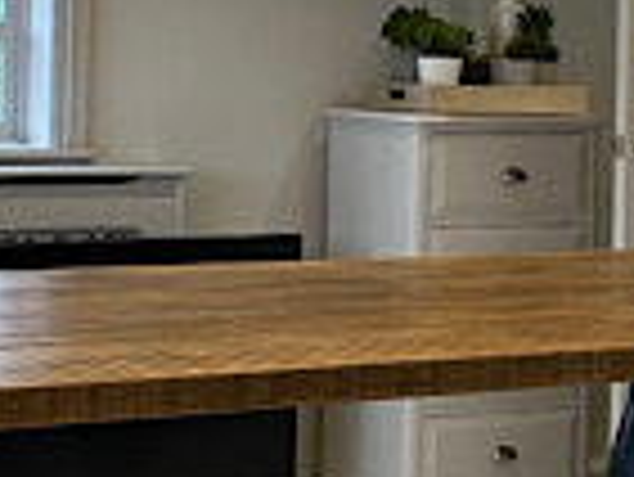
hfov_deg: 26.7
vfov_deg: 19.5
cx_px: 301
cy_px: 502
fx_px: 1338
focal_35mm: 73
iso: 125
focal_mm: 6.86
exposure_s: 1/100
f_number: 1.78
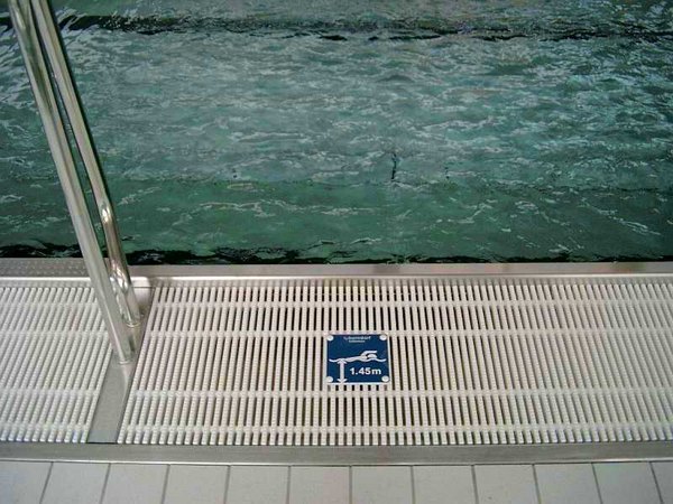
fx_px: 719
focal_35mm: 37
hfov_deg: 50.1
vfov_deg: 38.7
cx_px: 336
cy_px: 252
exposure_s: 1/50
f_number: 2.6
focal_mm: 7.6
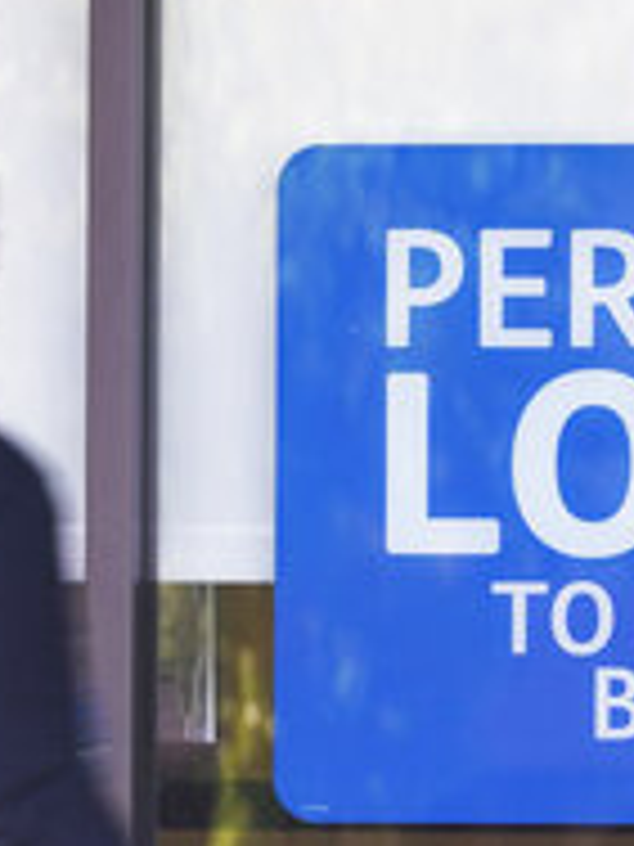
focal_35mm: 524
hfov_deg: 2.8
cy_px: 740
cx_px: 256
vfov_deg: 3.8
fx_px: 12796
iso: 100
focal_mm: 200
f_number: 5.6
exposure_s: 1/50
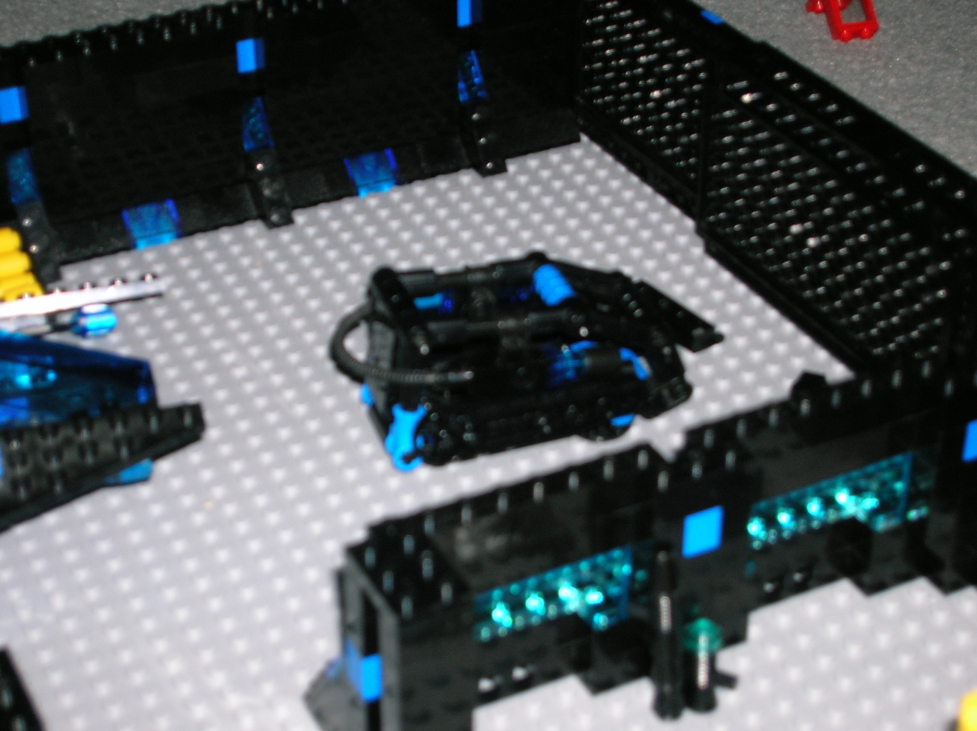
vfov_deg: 21.0
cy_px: 366
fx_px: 1974
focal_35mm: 70
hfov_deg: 27.8
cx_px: 488
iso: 50
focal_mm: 11.7
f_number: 3.9
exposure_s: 1/60.1
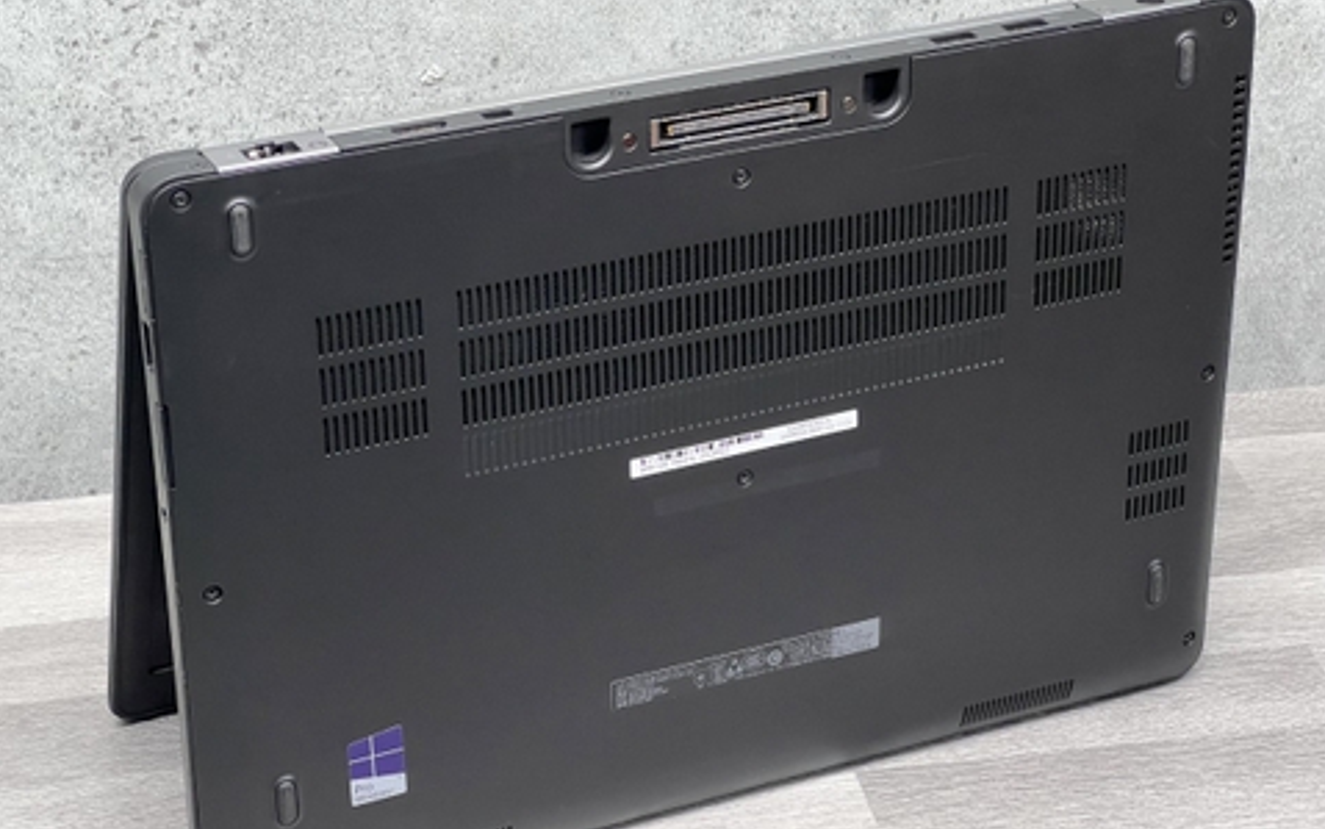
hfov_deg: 25.2
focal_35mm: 82
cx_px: 662
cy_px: 421
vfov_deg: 15.9
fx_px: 2962
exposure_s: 1/50
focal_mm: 9
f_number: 2.8
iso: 250
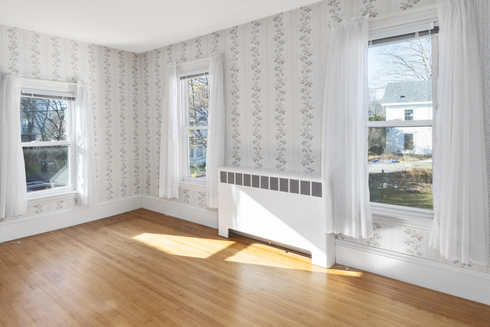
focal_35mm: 21
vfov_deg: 59.2
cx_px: 151
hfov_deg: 77.7
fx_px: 286
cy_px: 140
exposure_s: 1/50
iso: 400
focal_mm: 9.4
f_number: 8
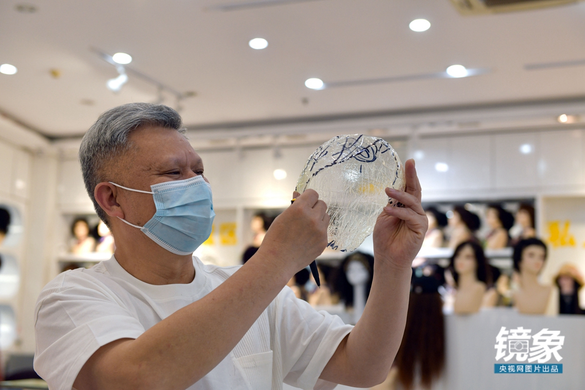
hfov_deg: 34.5
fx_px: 942
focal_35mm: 58
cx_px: 292
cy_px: 195
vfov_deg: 23.4
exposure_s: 1/125
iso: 500
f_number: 4
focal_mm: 58
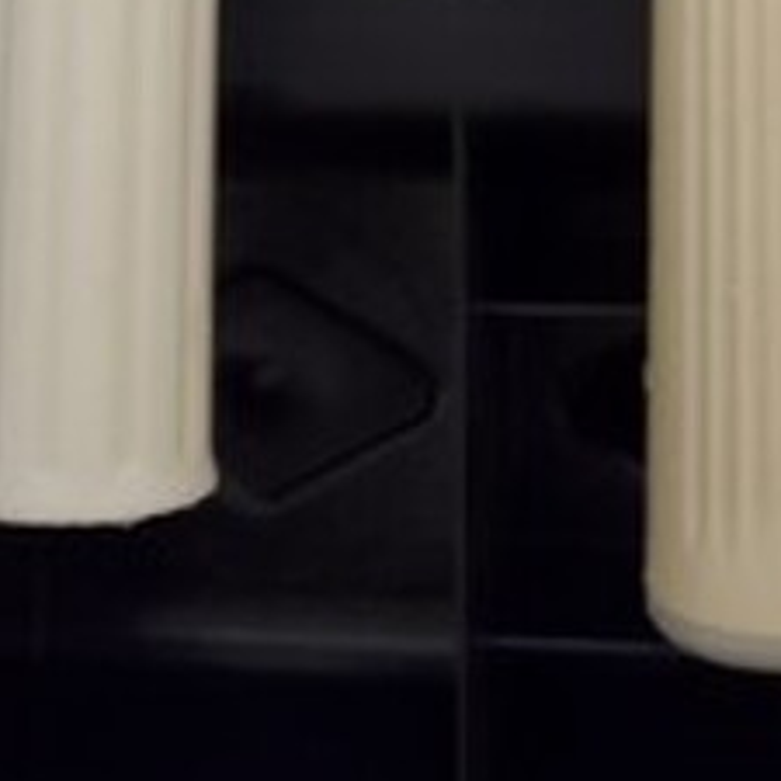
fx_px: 2119
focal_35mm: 83
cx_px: 660
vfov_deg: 18.1
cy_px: -467
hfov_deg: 20.6
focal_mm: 4.3
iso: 640
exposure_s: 1/13
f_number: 1.5
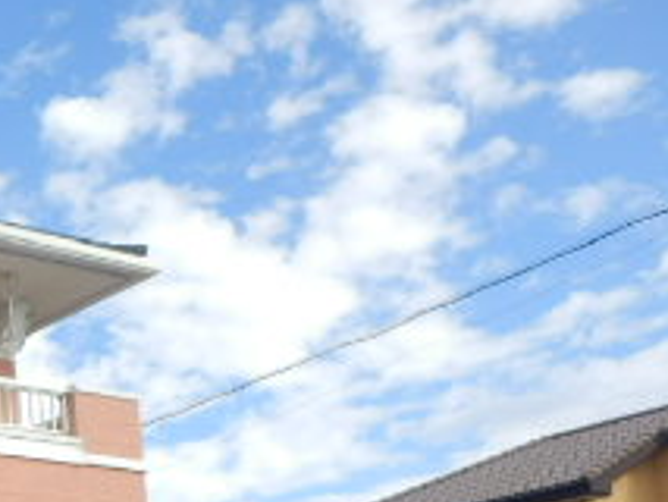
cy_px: 618
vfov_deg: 19.2
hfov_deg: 22.4
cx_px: -326
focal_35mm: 72
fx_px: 1390
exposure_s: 1/640
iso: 80
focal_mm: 4.2
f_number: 3
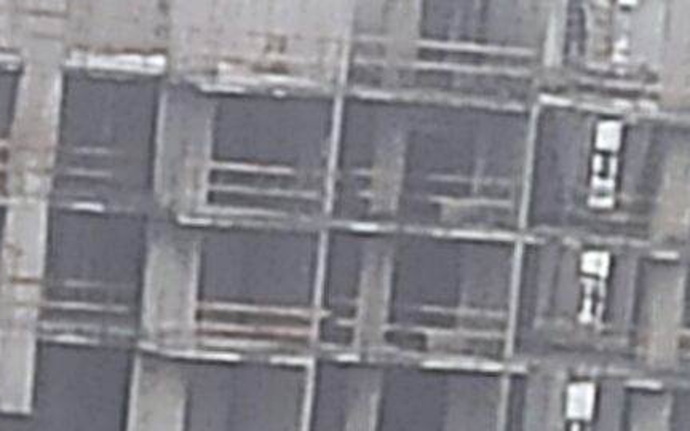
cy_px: 856
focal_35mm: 157
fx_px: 2952
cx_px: 473
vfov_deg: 8.0
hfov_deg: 13.3
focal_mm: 4.74
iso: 112
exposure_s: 1/105
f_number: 1.79
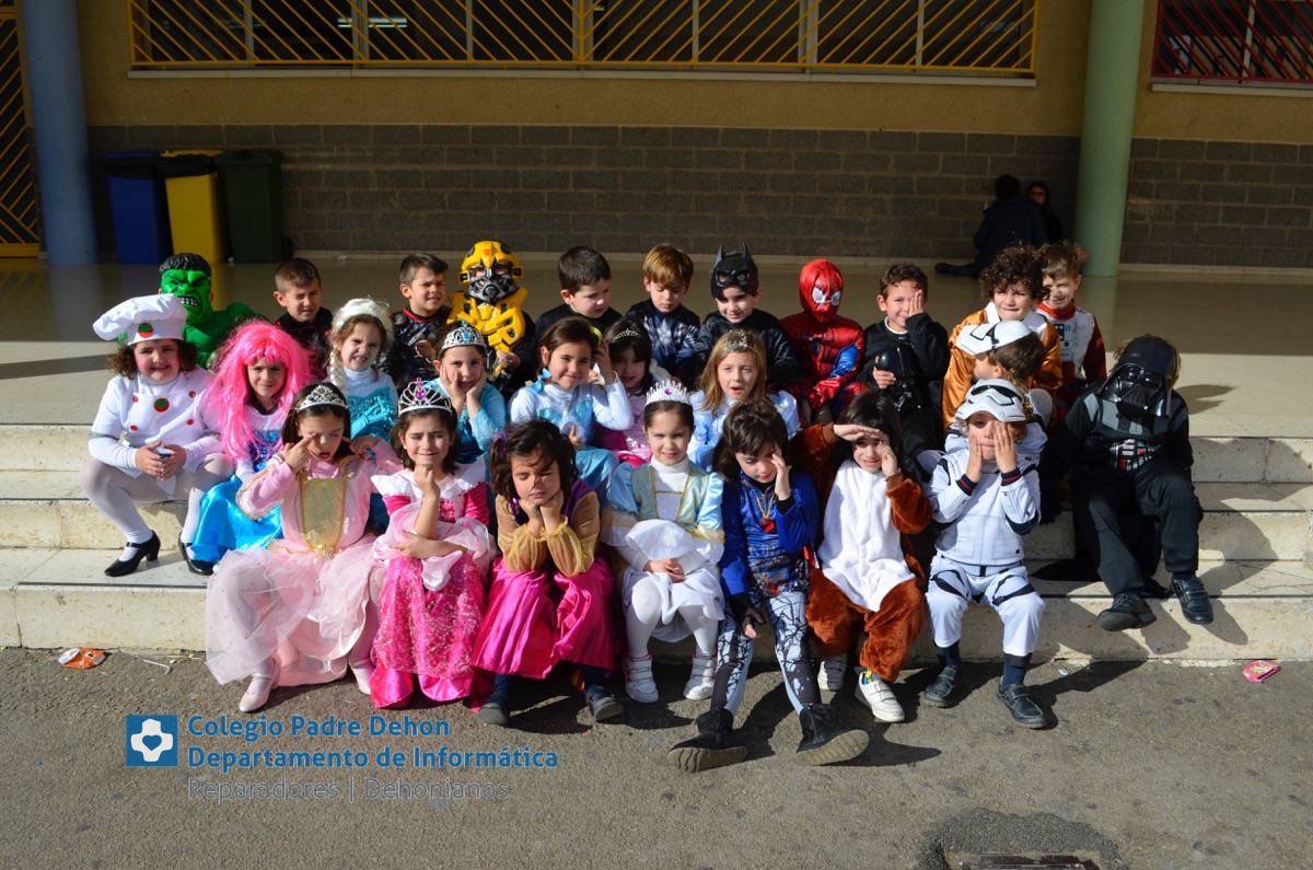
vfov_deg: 43.4
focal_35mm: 30
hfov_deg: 62.0
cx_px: 656
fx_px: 1092
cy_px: 435
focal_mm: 20
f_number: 9
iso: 100
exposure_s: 1/320
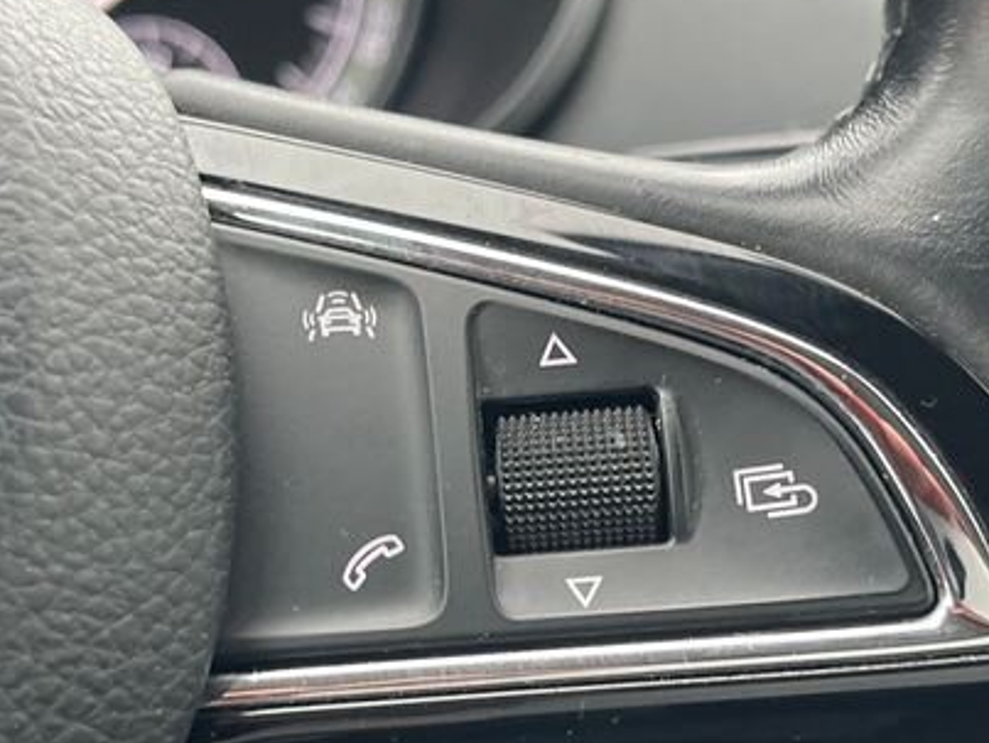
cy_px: 434
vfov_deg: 22.3
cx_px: 466
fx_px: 1887
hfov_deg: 29.4
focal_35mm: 66
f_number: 1.6
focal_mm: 5.1
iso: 400
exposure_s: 1/49
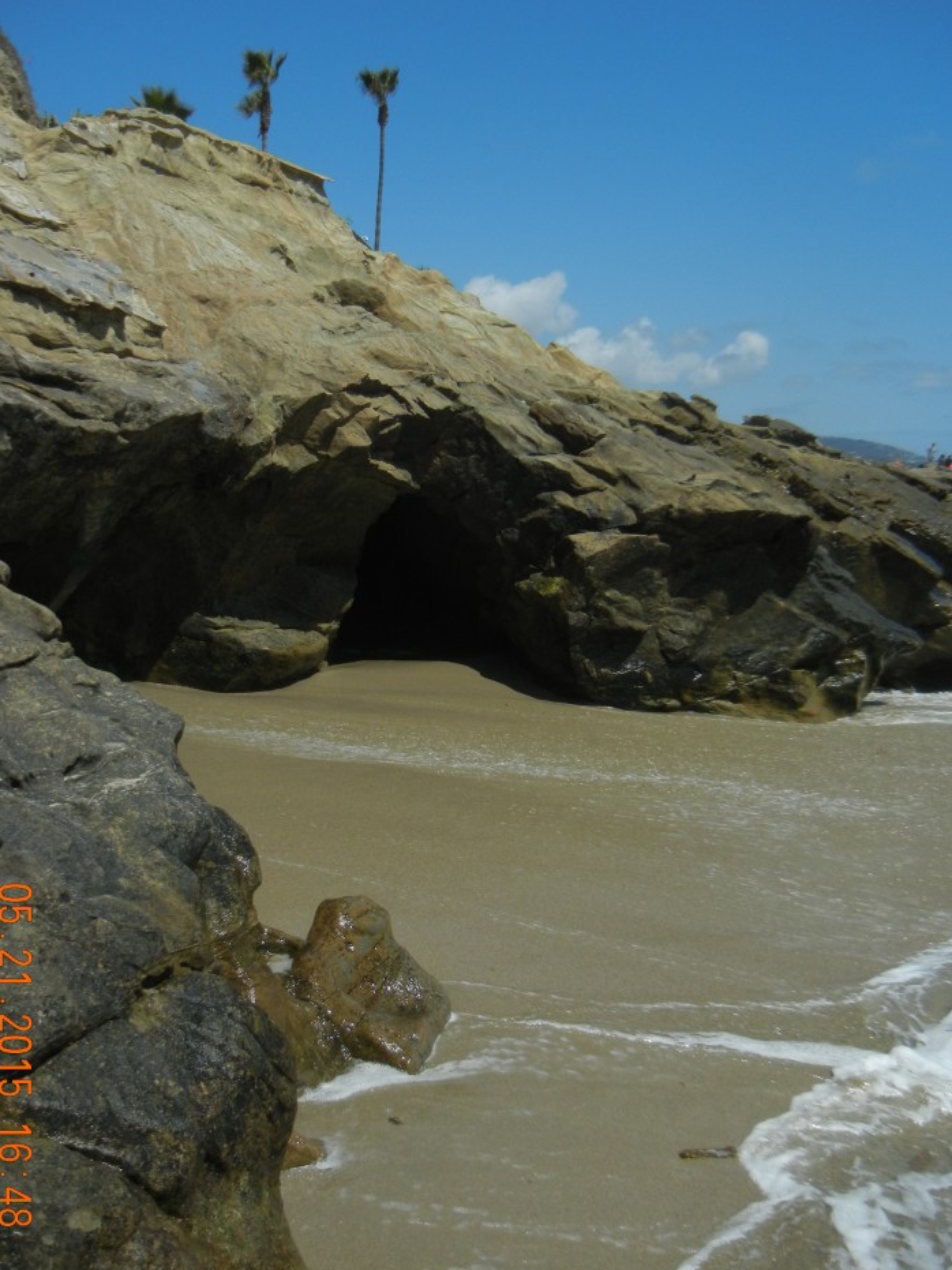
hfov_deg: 42.9
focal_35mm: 33
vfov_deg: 55.3
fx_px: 1210
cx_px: 430
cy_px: 614
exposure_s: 1/789
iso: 160
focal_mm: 5.4
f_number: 7
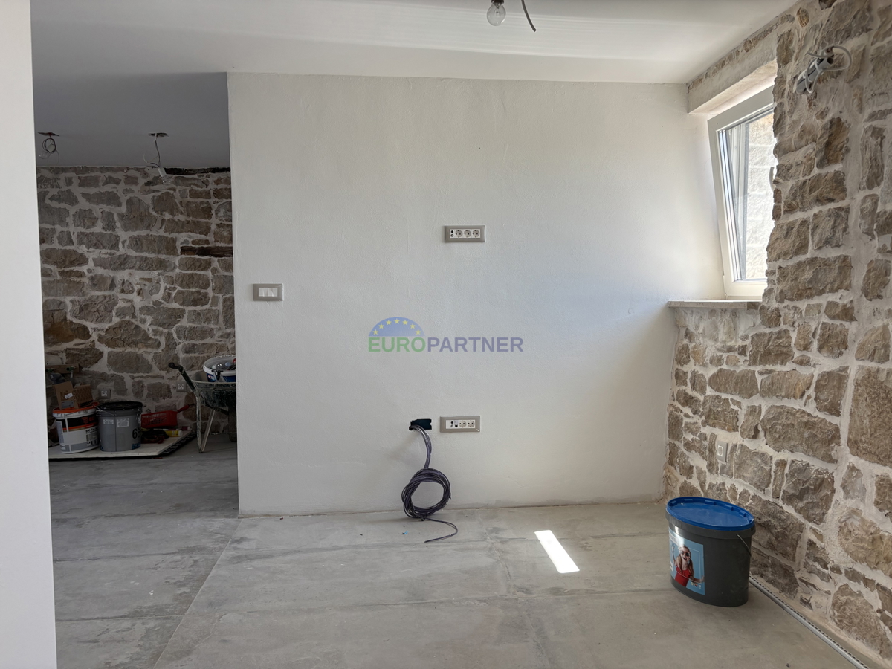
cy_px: 334
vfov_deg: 53.1
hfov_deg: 67.3
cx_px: 446
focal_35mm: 26
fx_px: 670
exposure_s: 1/183
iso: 40
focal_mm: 5.96
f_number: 1.6
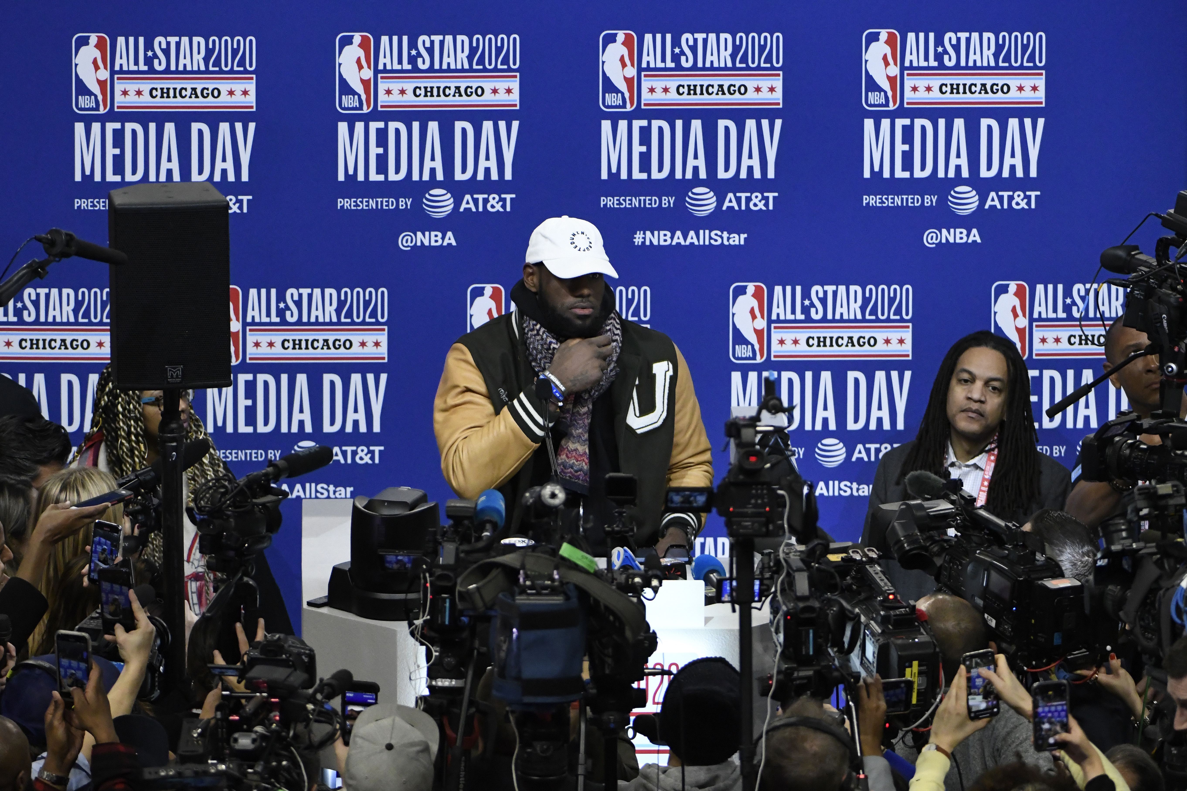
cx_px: 594
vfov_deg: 4.2
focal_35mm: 330
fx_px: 10880
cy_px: 396
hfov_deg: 6.2
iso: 6400
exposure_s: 1/1000
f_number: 4
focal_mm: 220
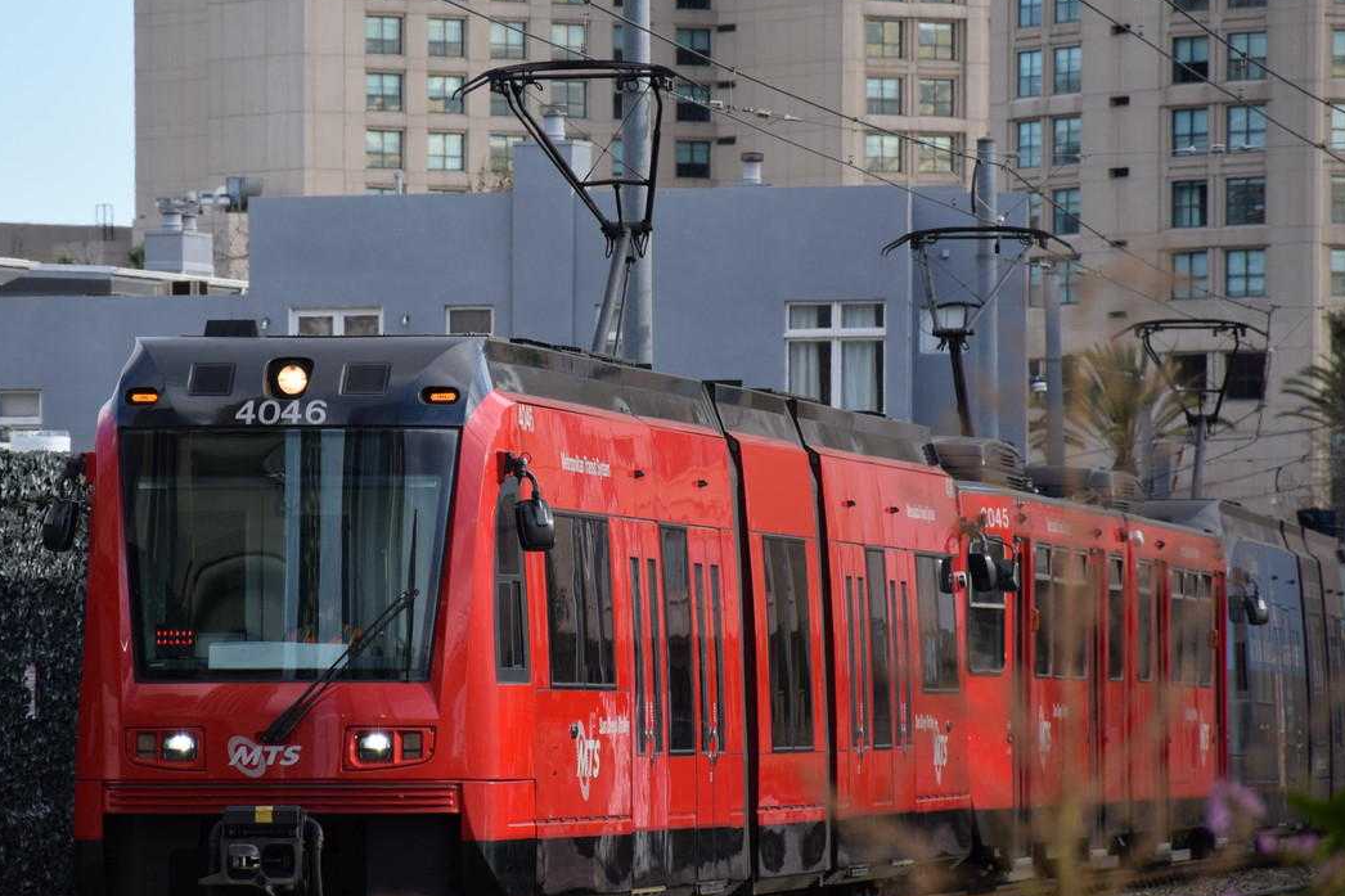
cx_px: 599
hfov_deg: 8.5
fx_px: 9002
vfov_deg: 5.7
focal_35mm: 241
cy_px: 496
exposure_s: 1/1000
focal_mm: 140
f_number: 5.6
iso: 500
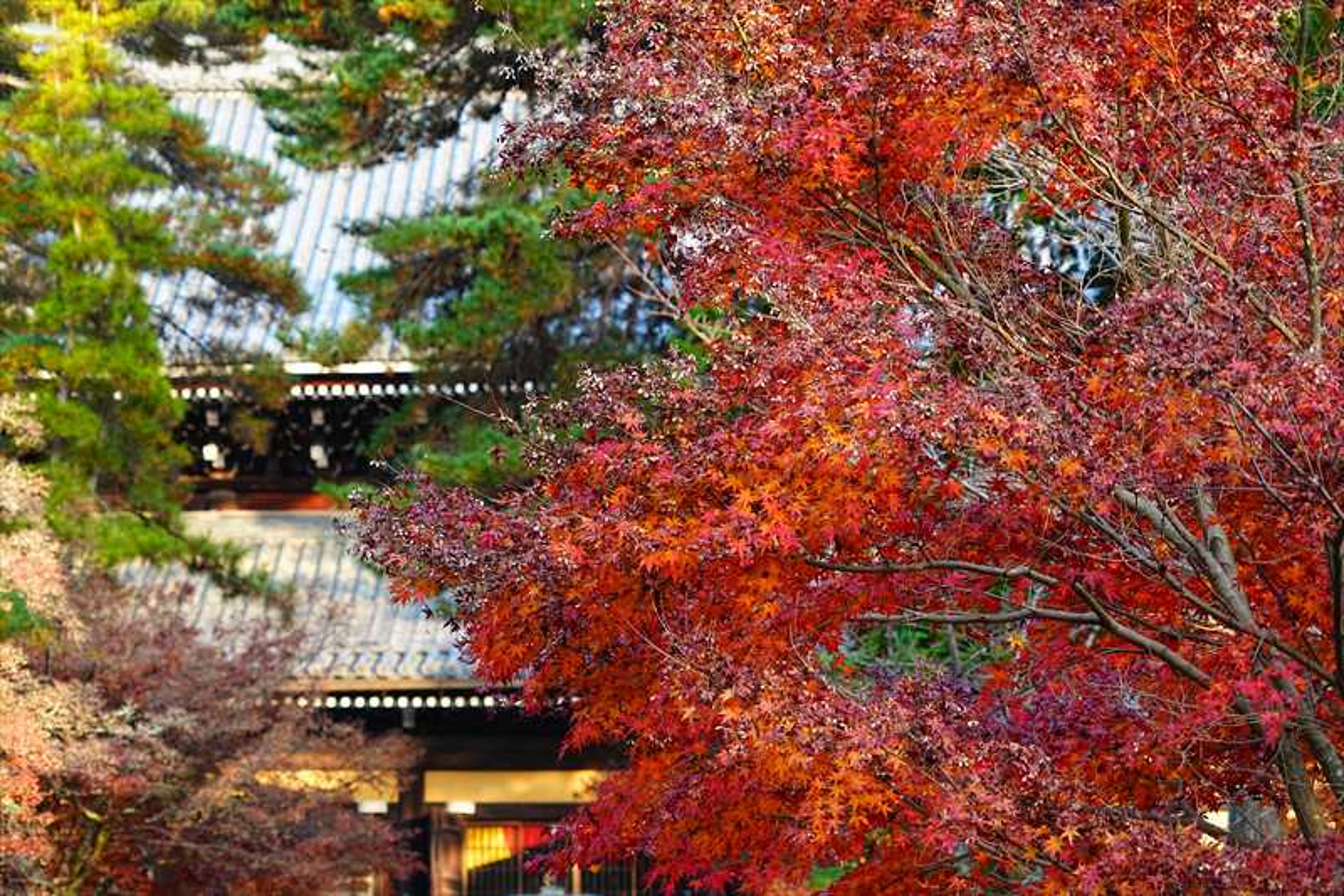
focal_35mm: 100
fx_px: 3732
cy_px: 448
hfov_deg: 20.4
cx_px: 672
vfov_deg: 13.7
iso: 500
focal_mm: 100
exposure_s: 1/100
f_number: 5.6
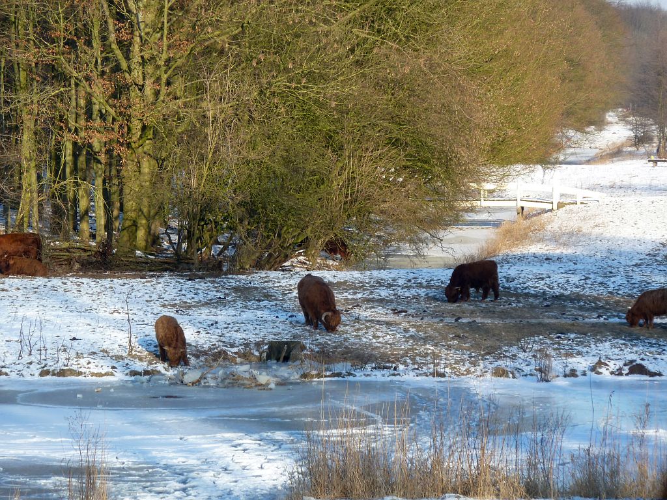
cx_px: 334
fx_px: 3777
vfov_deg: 7.6
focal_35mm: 196
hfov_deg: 10.1
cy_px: 250
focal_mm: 32.1
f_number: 4.5
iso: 80
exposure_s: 1/160
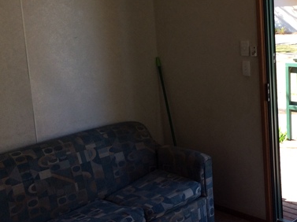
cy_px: 74
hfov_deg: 33.4
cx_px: 235
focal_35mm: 56
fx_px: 480
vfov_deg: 25.9
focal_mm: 3.3
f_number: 2.4
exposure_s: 1/161
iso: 32
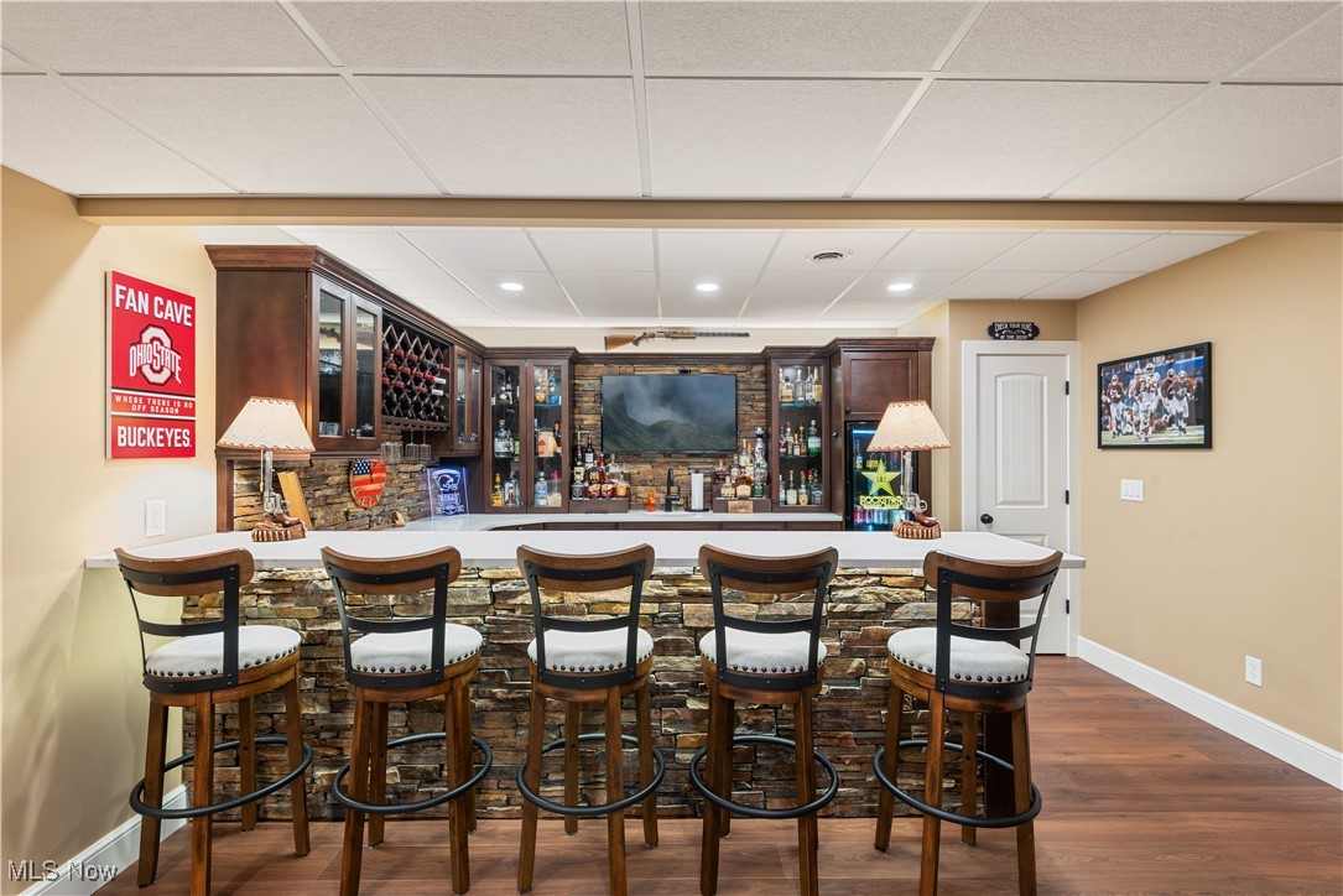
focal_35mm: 16
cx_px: 672
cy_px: 448
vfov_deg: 73.8
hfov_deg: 96.7
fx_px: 597
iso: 400
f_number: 8
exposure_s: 1/1.67
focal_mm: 16
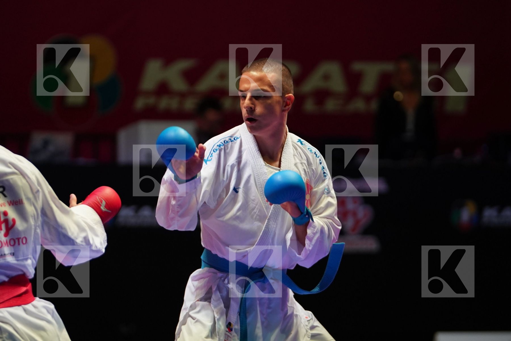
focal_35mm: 222
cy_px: 170
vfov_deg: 6.2
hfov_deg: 9.3
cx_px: 256
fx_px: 3151
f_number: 2.8
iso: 1600
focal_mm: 148
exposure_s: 1/1000
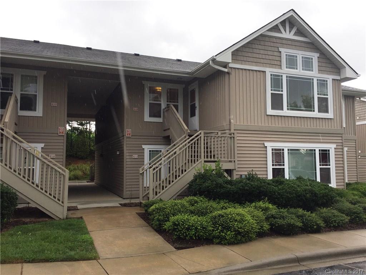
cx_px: 183
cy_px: 138
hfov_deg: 61.7
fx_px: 307
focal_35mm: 29
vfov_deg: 48.2
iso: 32
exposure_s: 1/356
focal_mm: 4.15
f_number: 2.2
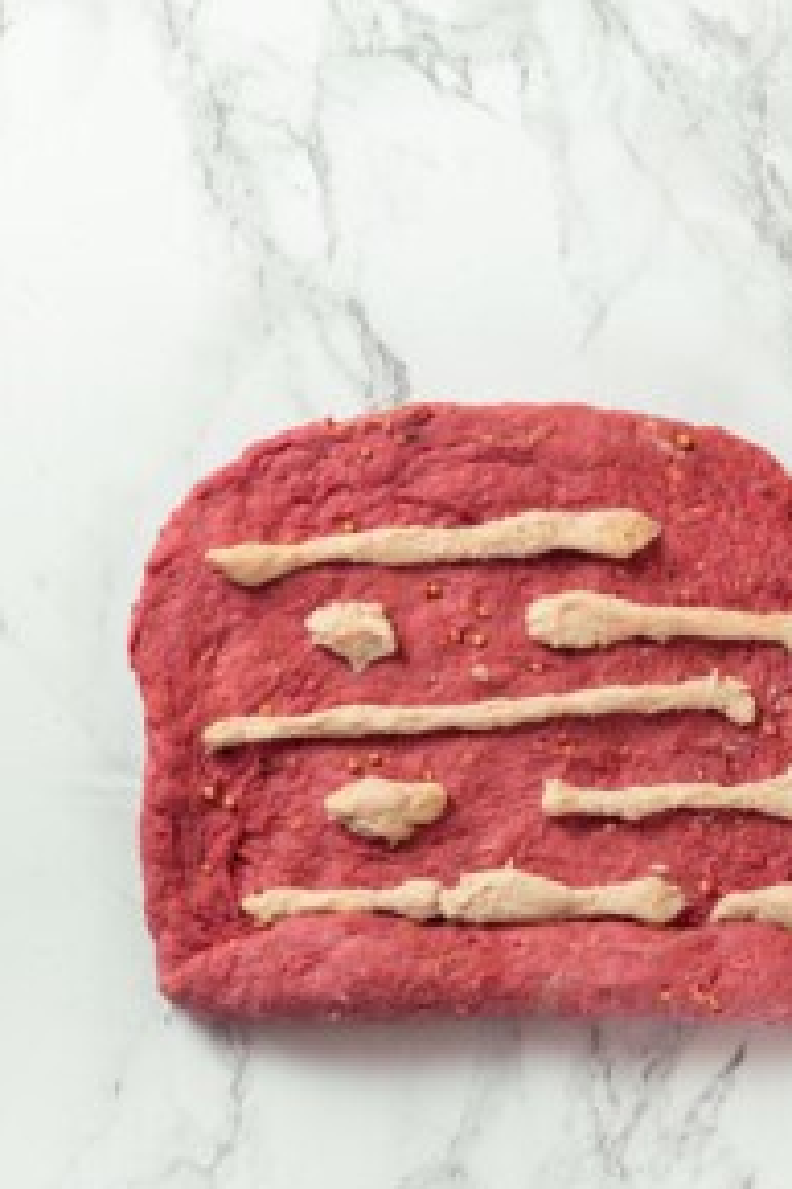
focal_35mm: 145
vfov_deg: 14.2
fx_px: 4790
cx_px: 542
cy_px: 681
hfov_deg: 9.4
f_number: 14
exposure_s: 1/160
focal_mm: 105
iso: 100
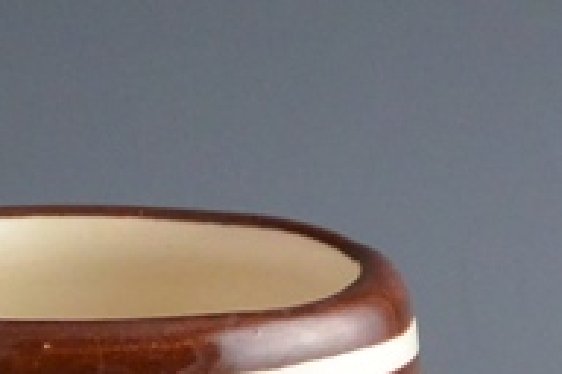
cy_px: 866
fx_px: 4808
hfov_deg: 6.5
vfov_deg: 4.4
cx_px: -424
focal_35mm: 308
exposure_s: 1/60
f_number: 5
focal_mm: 21.9
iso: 800
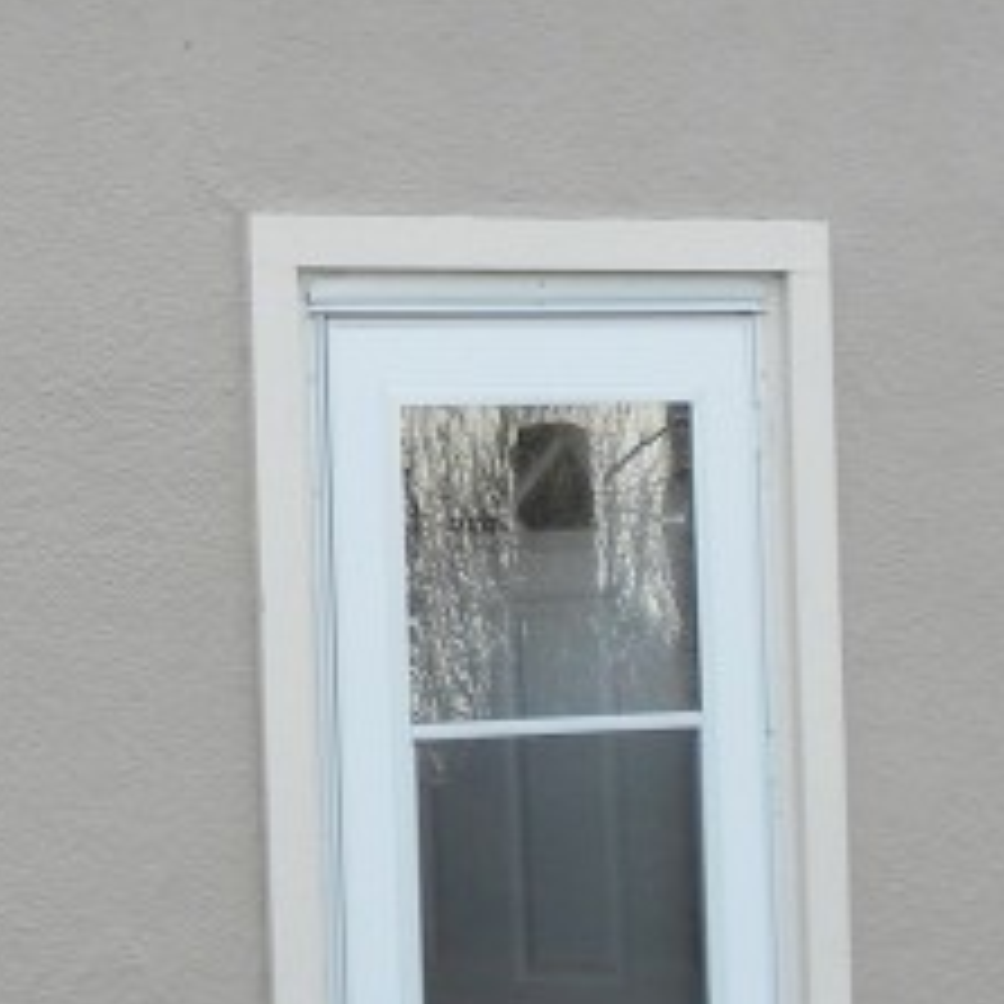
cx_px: -392
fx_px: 4922
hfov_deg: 11.3
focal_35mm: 150
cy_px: 540
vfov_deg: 11.6
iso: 64
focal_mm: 6.6
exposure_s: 1/188
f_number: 3.5
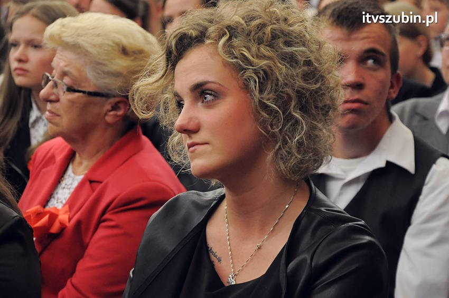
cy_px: 149
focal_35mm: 128
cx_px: 224
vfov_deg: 10.7
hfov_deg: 16.1
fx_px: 1589
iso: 2500
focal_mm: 85
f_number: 5.6
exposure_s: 1/80
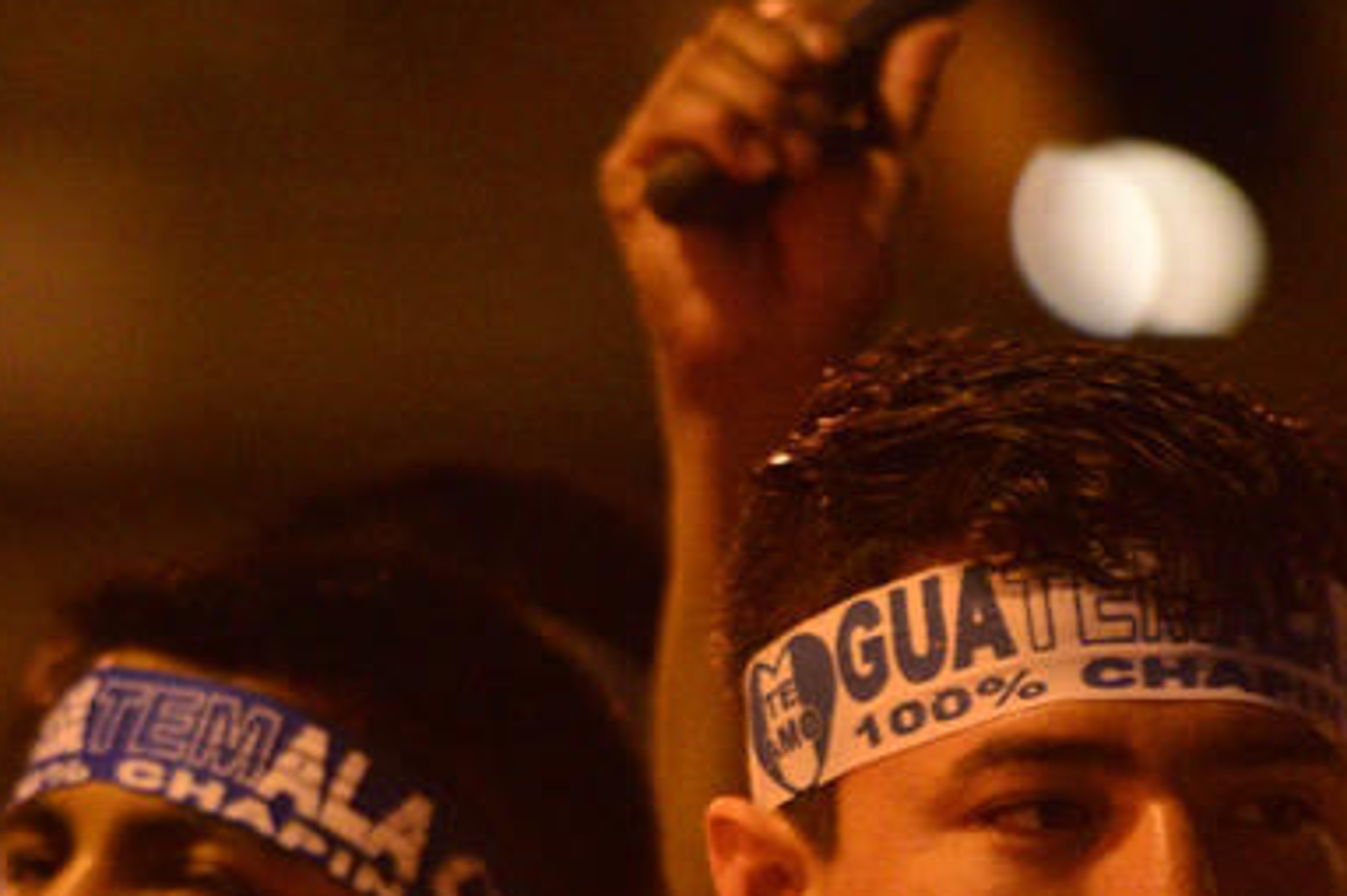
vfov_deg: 2.8
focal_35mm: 491
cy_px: 866
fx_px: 18363
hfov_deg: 4.2
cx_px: -281
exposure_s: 1/160
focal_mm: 200
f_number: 2.8
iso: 3200
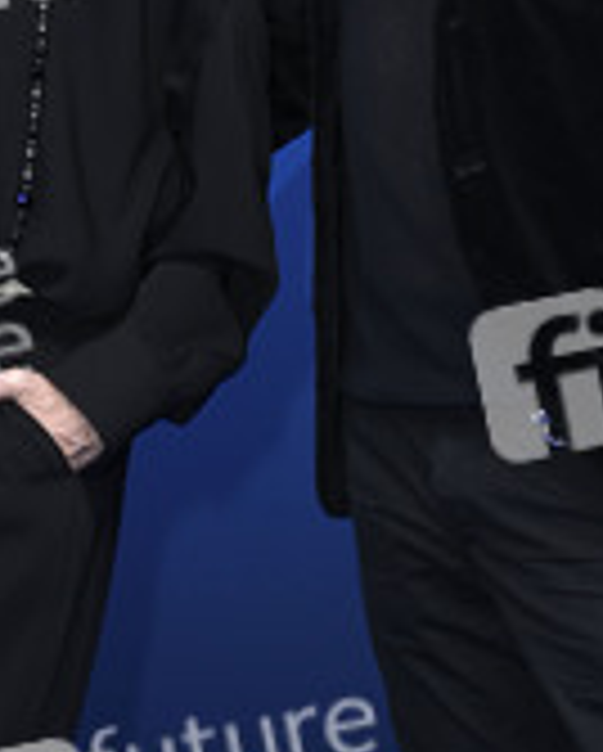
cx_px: 292
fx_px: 2895
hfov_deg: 11.9
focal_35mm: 130
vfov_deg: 14.7
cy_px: 131
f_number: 5.6
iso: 1250
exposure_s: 1/250
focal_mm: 58
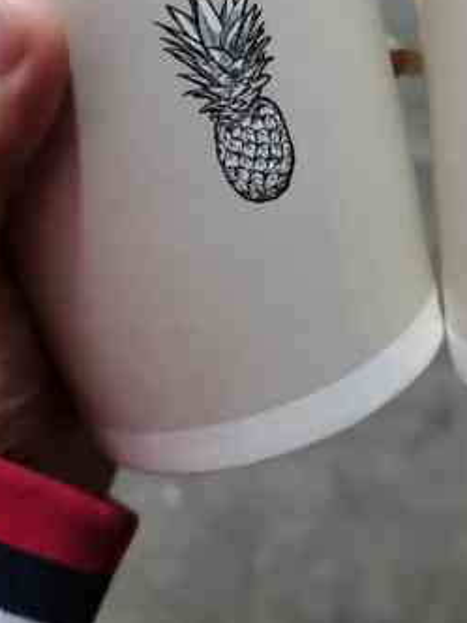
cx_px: 276
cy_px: 68
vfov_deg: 25.9
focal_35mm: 73
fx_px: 1313
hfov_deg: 20.1
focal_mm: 5.58
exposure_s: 1/60.2
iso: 2500
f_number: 1.8
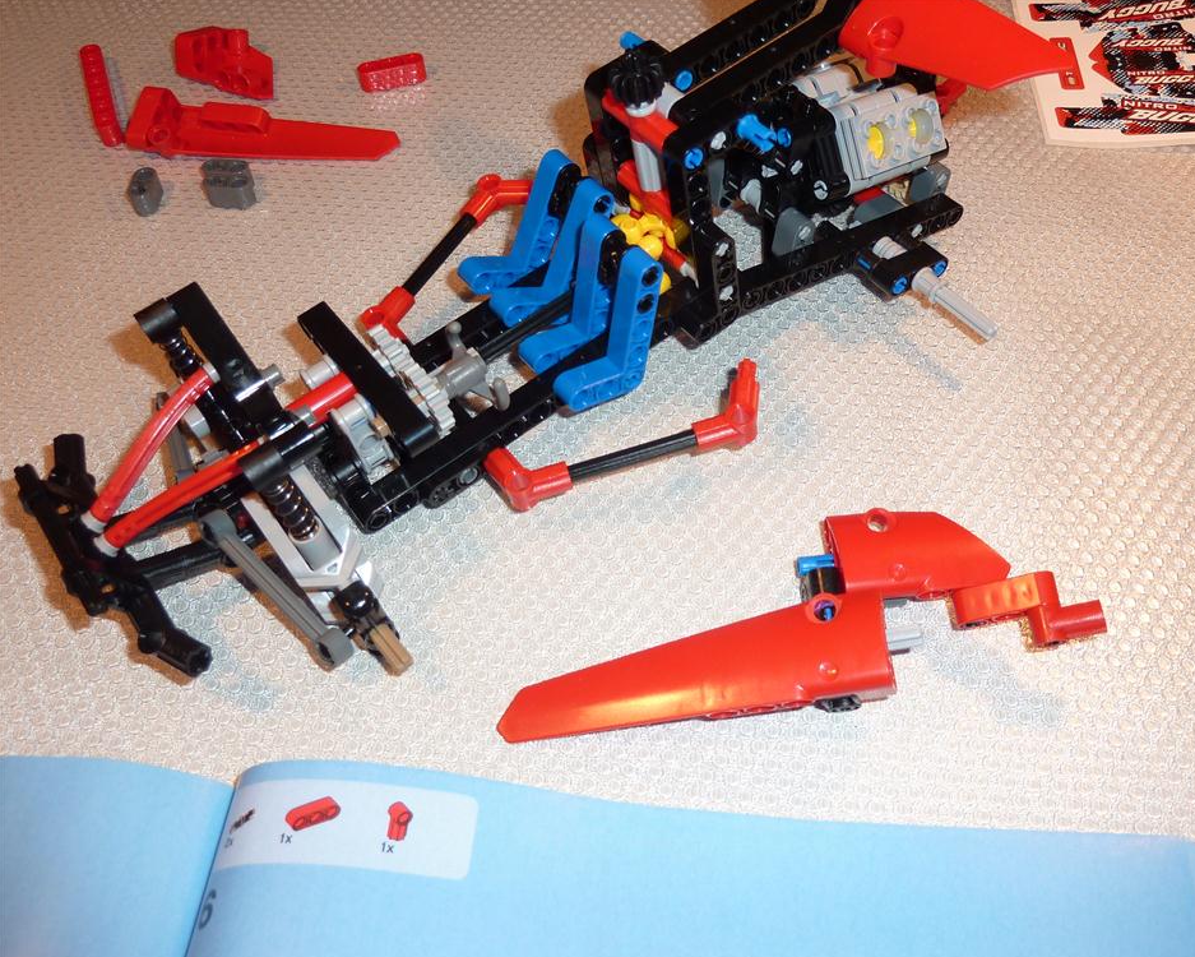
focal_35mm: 32
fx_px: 1132
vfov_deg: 45.8
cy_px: 486
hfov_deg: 55.6
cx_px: 650
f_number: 3.4
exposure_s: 1/30
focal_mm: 5
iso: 100
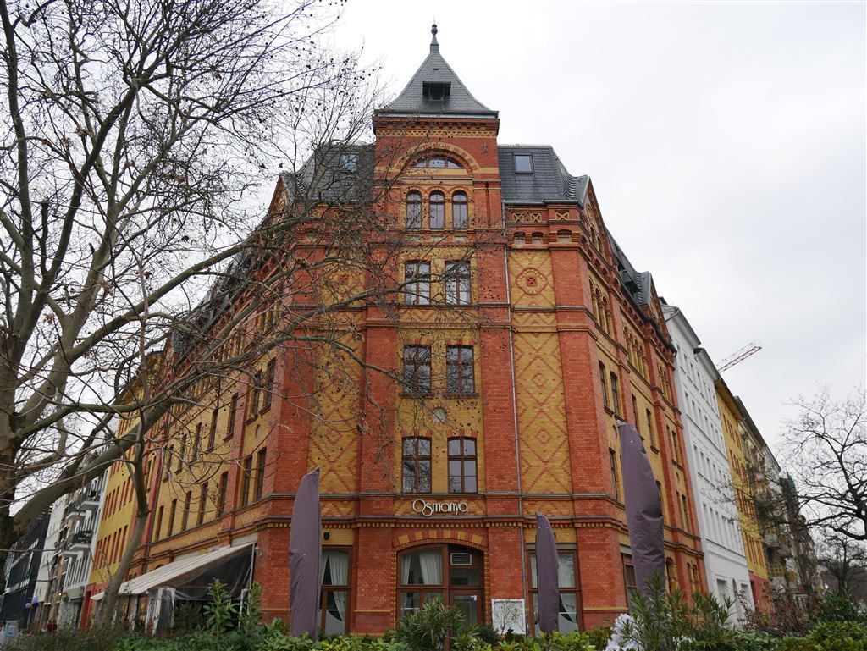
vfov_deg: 56.9
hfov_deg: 71.6
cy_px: 326
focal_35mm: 24
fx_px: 601
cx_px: 434
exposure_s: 1/250
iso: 200
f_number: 5
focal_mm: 12
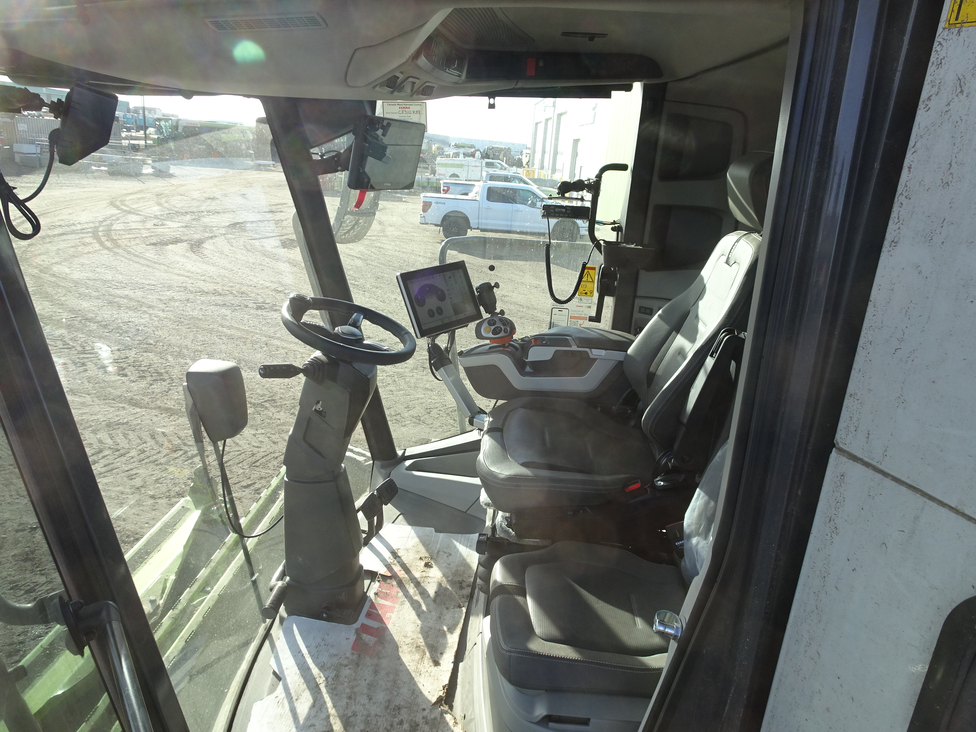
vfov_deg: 56.8
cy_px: 366
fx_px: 677
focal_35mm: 24
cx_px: 488
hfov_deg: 71.6
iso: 80
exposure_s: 1/200
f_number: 3.5
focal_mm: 4.1
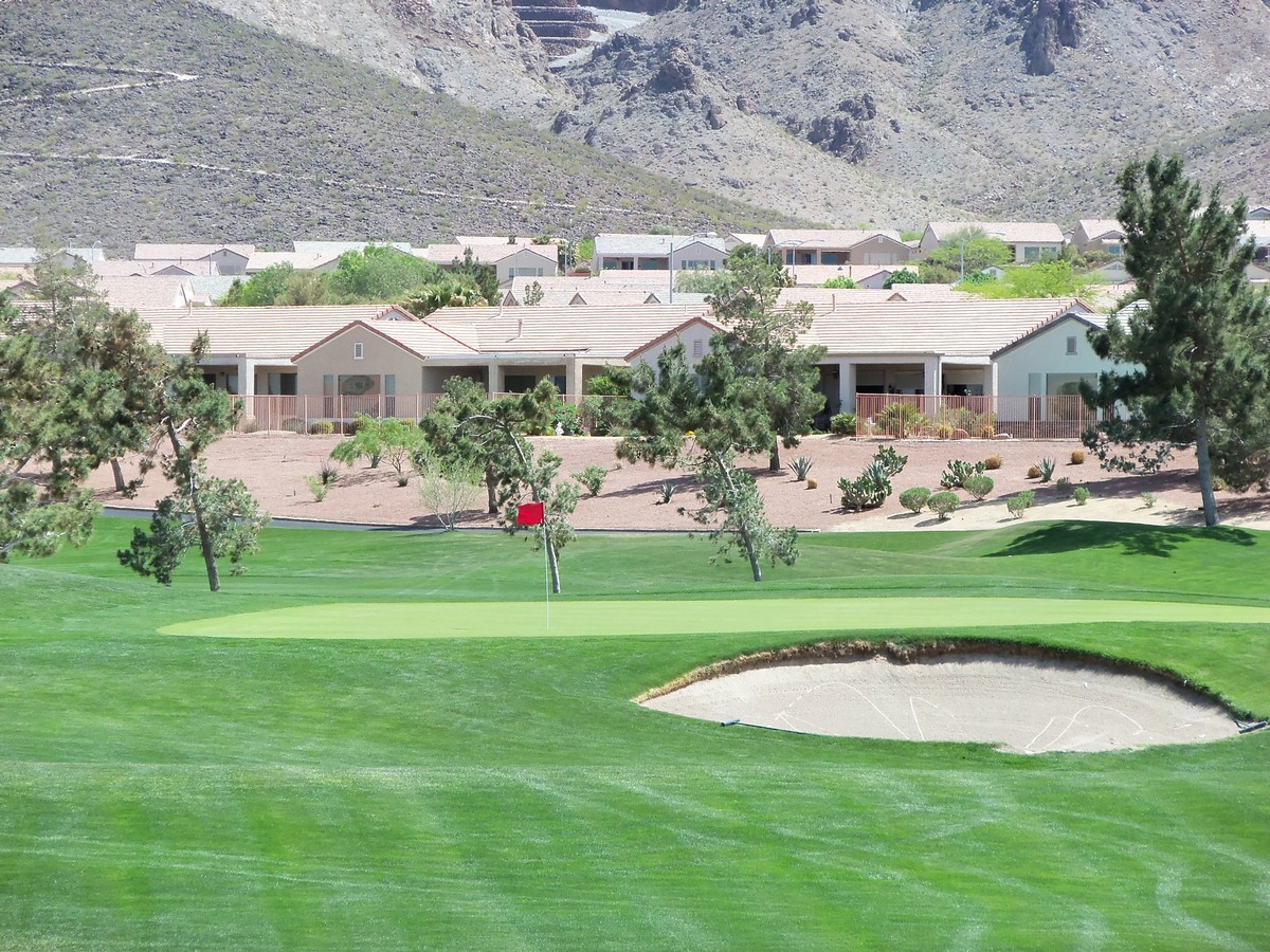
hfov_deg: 11.6
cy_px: 476
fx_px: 6237
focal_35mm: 170
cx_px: 635
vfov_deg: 8.7
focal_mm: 30.5
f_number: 5.1
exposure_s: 1/250
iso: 80
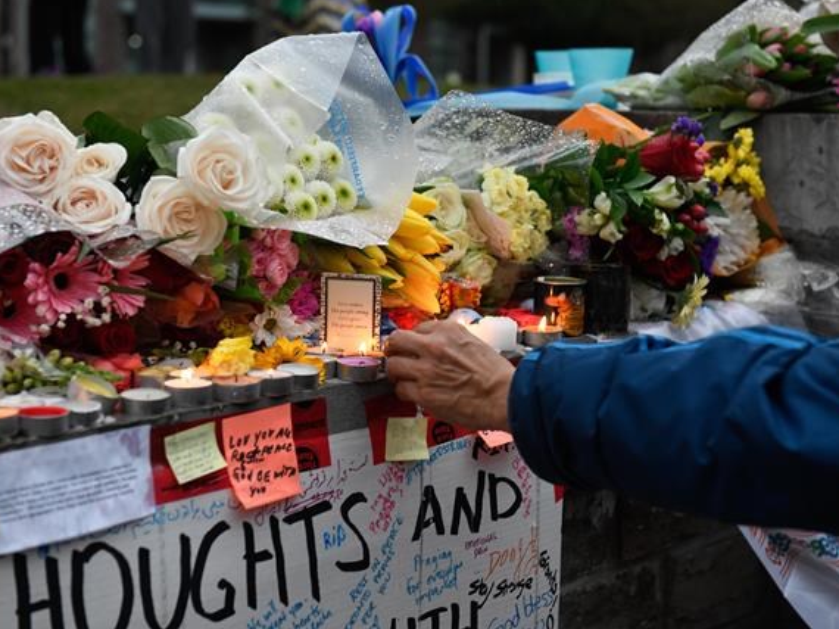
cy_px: 313
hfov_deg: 28.6
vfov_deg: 21.6
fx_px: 1647
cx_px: 420
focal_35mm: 68
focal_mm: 62
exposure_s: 1/125
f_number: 5.6
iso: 1600
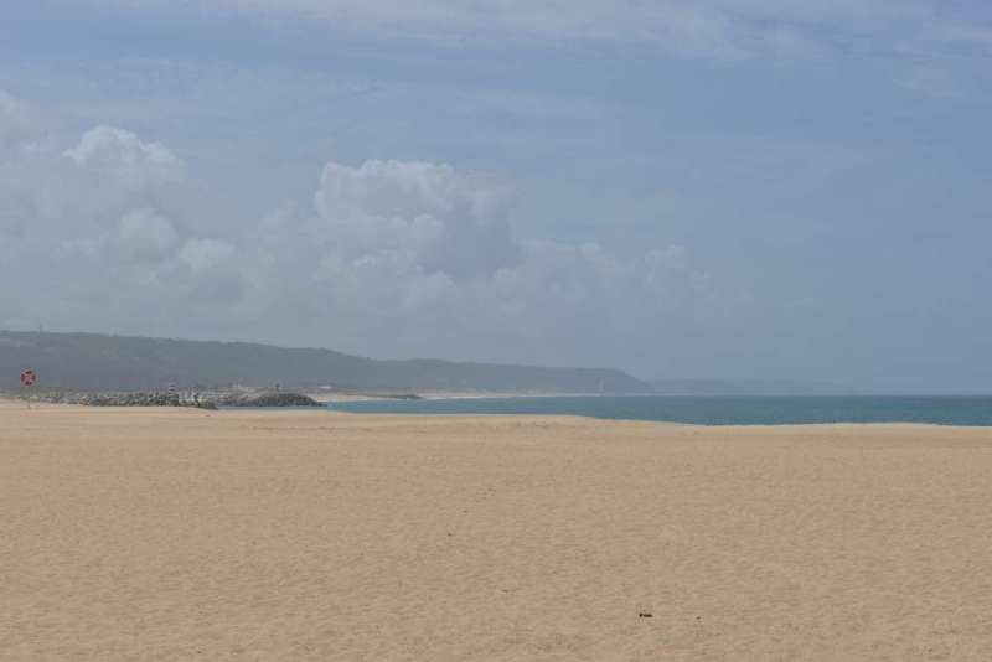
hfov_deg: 28.8
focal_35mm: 70
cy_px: 331
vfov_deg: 19.5
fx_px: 1929
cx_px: 496
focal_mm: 70
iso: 125
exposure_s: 1/200
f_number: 18
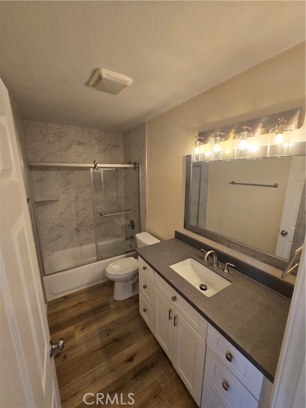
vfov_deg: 106.2
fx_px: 153
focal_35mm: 13
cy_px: 204
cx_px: 153
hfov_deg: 89.9
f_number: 2.2
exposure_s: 1/60
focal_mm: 1.7
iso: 80
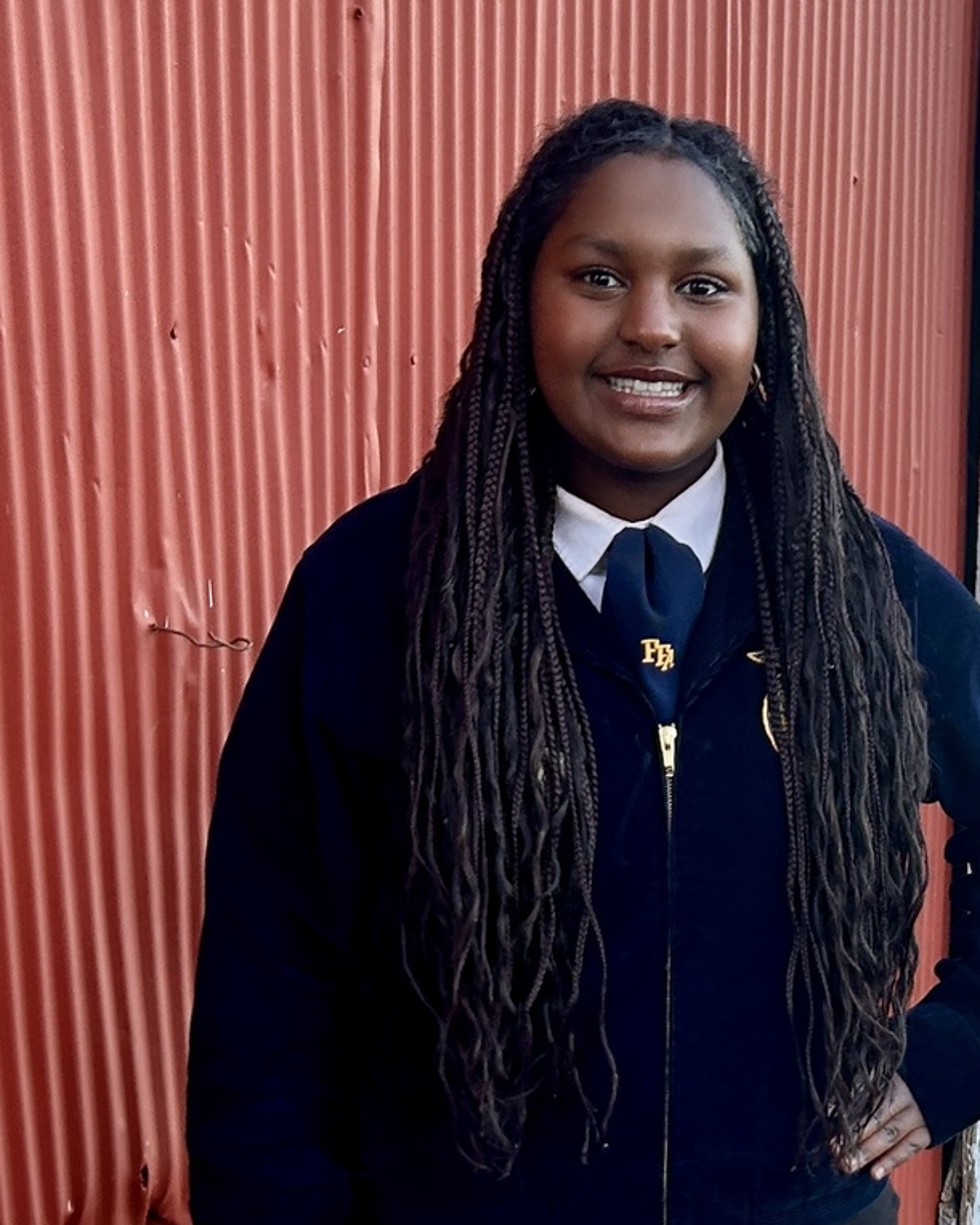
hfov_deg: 42.9
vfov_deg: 52.8
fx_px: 1233
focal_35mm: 34
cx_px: 635
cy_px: 611
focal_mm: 5.7
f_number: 1.5
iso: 80
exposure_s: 1/121
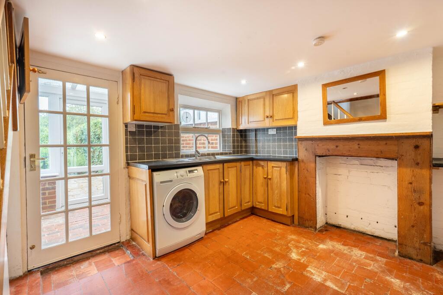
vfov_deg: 73.8
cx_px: 222
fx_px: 197
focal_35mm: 16
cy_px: 148
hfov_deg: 96.7
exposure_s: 1/20
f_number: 8
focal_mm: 16
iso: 320
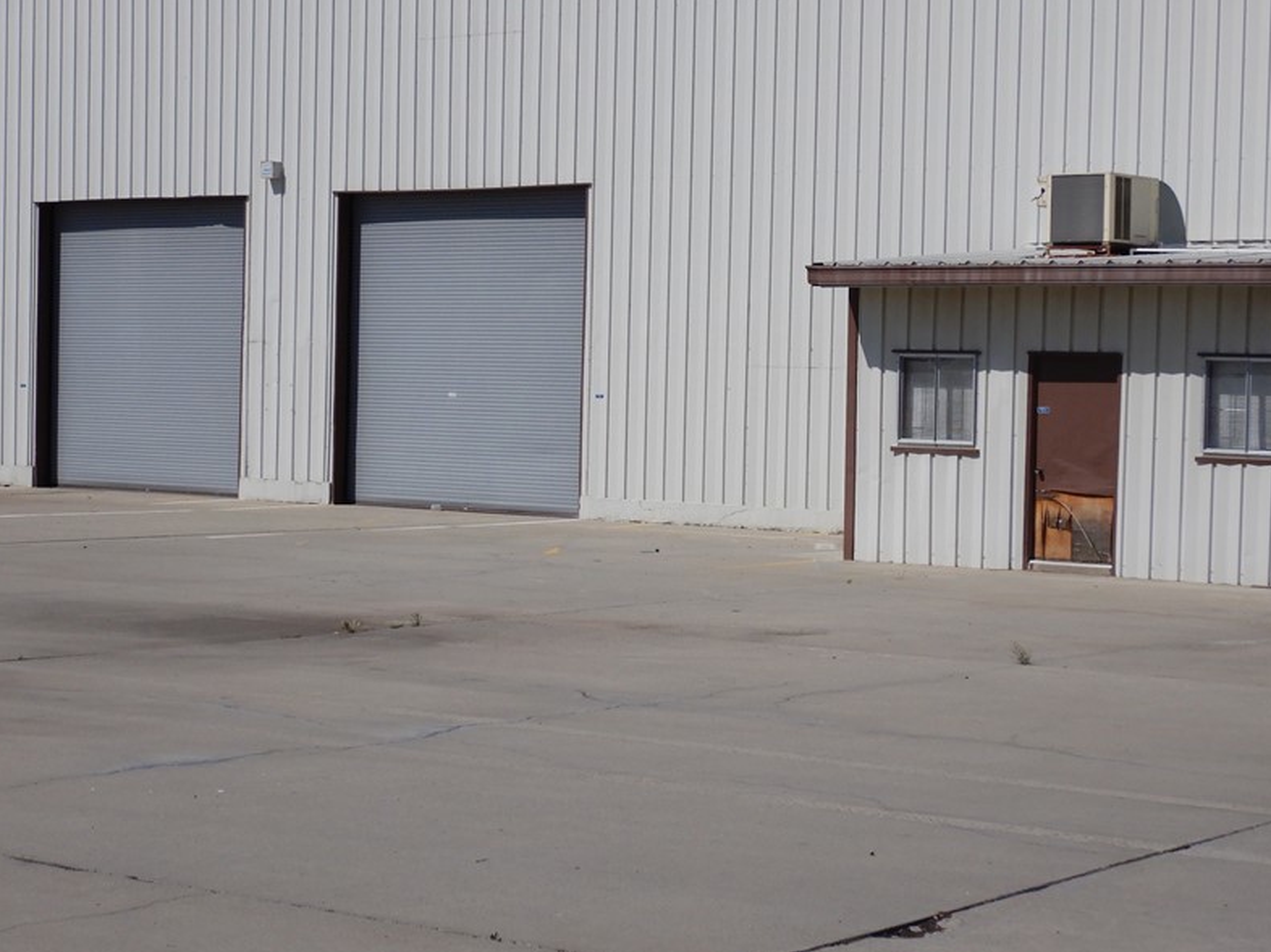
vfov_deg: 20.2
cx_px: 710
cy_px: 459
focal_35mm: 73
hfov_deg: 26.7
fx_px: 2680
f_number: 8.8
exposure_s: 1/800
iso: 125
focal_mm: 10.1
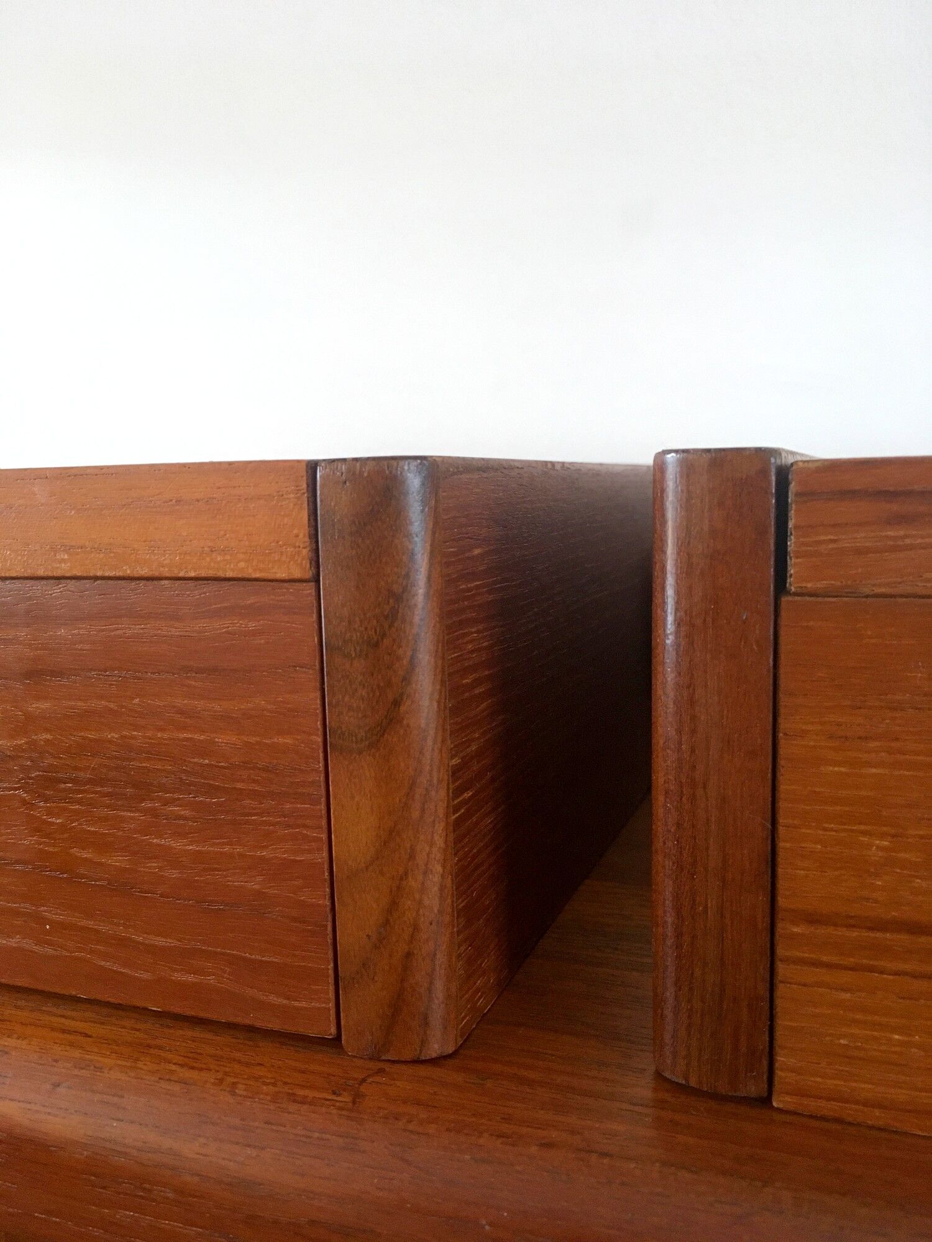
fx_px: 1041
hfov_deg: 48.2
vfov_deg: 61.7
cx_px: 466
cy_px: 621
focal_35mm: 29
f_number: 2.2
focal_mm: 4.15
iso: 200
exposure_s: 1/33
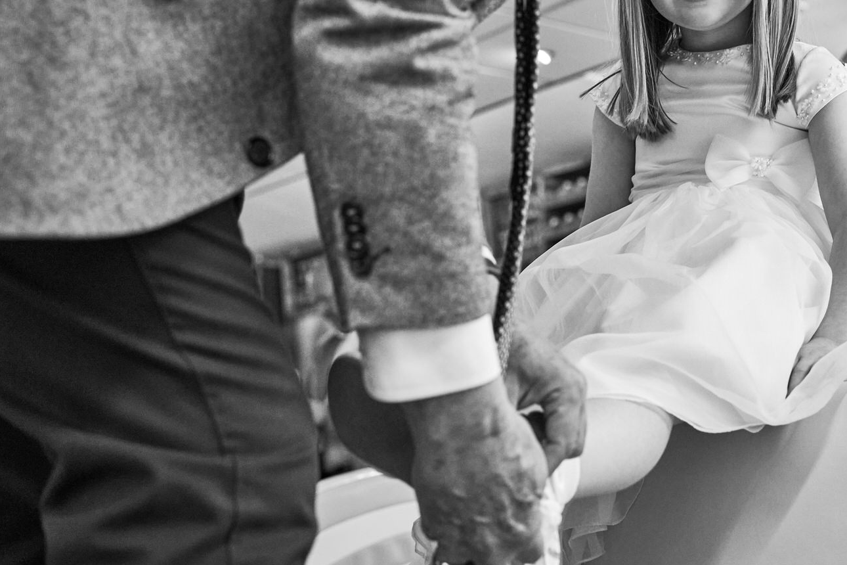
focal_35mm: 81
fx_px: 1906
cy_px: 153
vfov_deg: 16.8
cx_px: 617
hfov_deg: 24.8
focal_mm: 55
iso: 2500
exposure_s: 1/125
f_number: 4.5
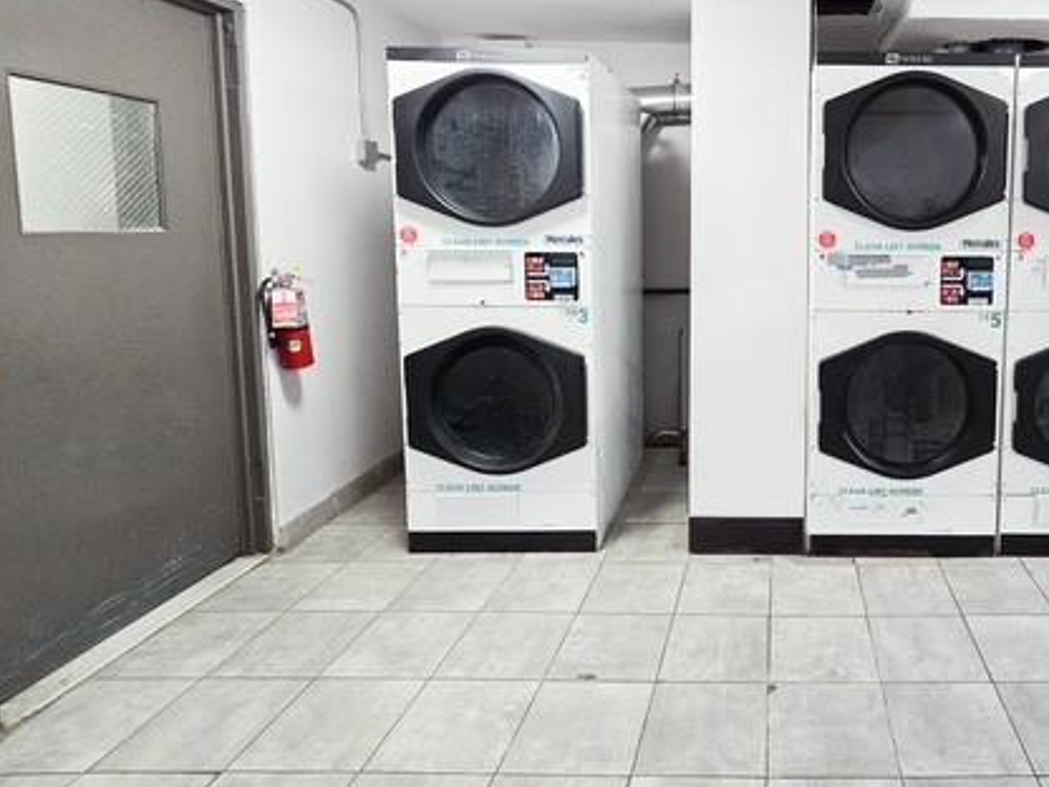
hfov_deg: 75.8
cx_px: 787
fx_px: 606
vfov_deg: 64.6
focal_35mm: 20
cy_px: 275
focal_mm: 2.2
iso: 400
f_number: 2.2
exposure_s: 1/60
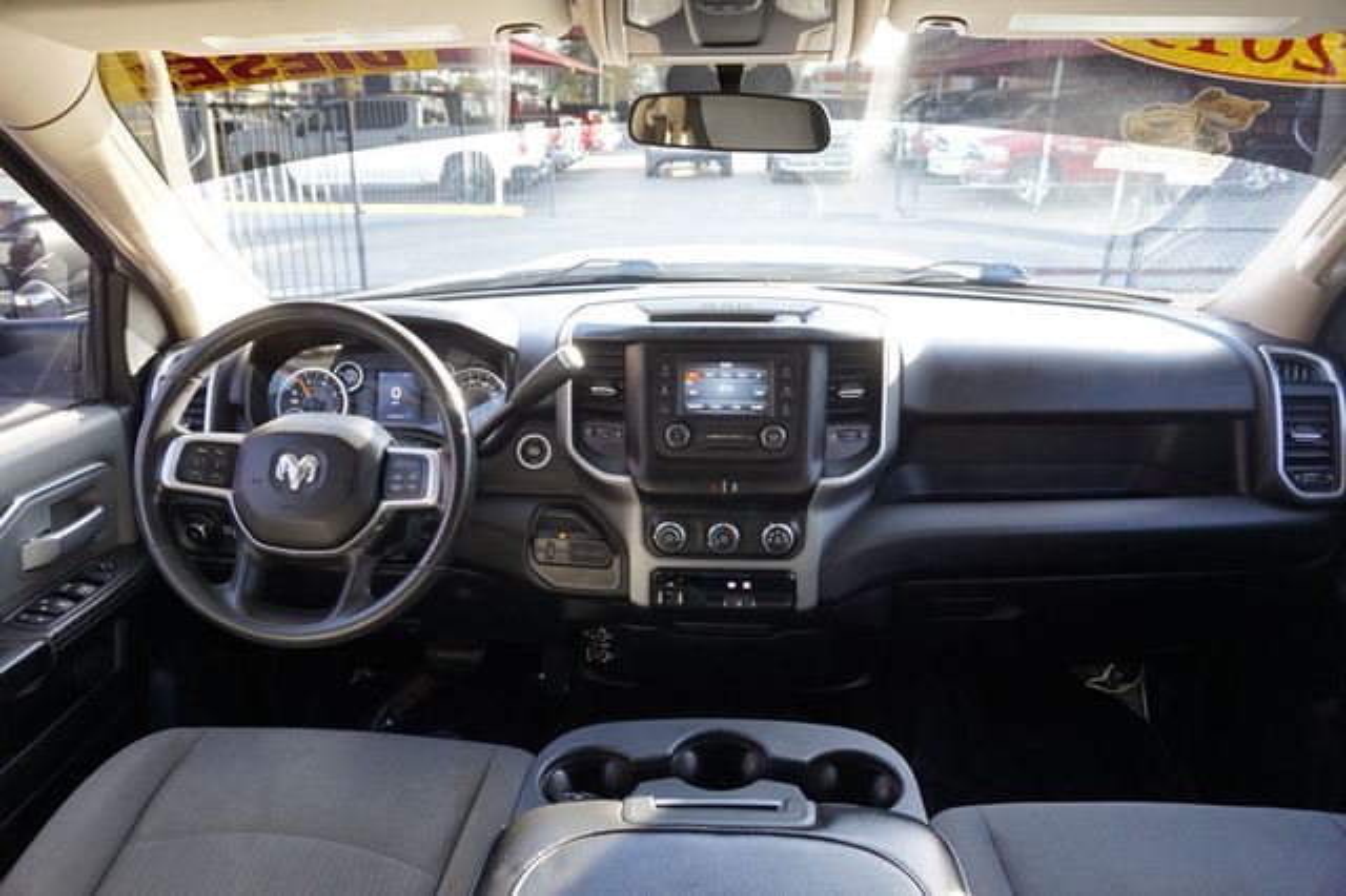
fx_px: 897
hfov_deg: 73.8
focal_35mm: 24
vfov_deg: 53.1
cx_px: 673
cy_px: 448
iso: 320
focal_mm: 16
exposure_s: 1/60
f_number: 4
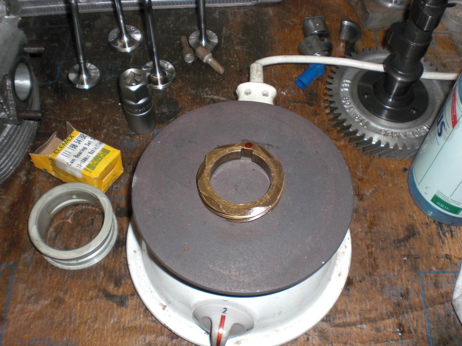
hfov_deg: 49.0
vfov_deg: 37.7
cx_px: 231
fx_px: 507
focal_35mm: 38
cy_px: 173
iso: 100
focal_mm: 6.3
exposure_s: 1/60
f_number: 3.1
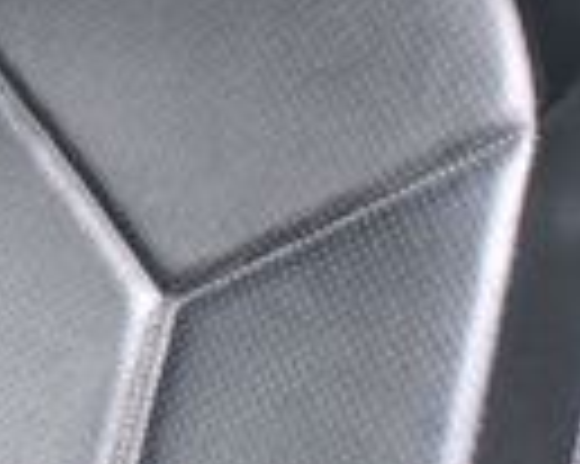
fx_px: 2161
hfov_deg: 14.6
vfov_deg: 11.8
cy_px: -167
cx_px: -171
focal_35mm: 126
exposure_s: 1/100
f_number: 3.5
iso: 3200
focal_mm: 18
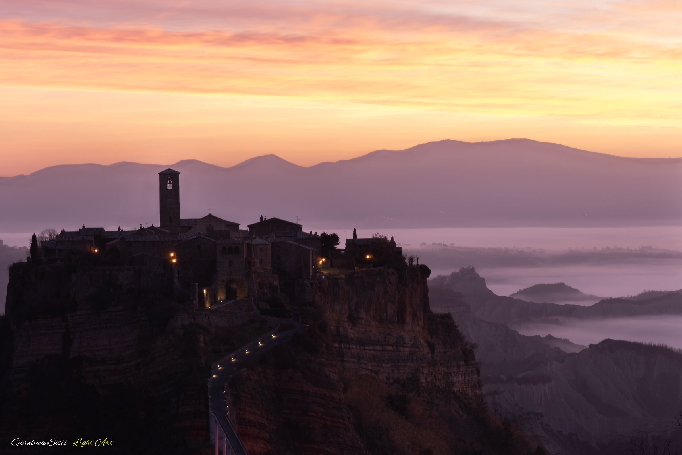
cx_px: 341
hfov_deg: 25.1
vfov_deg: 16.9
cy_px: 228
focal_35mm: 81
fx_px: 1534
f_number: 22
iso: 50
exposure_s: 10
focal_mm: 81
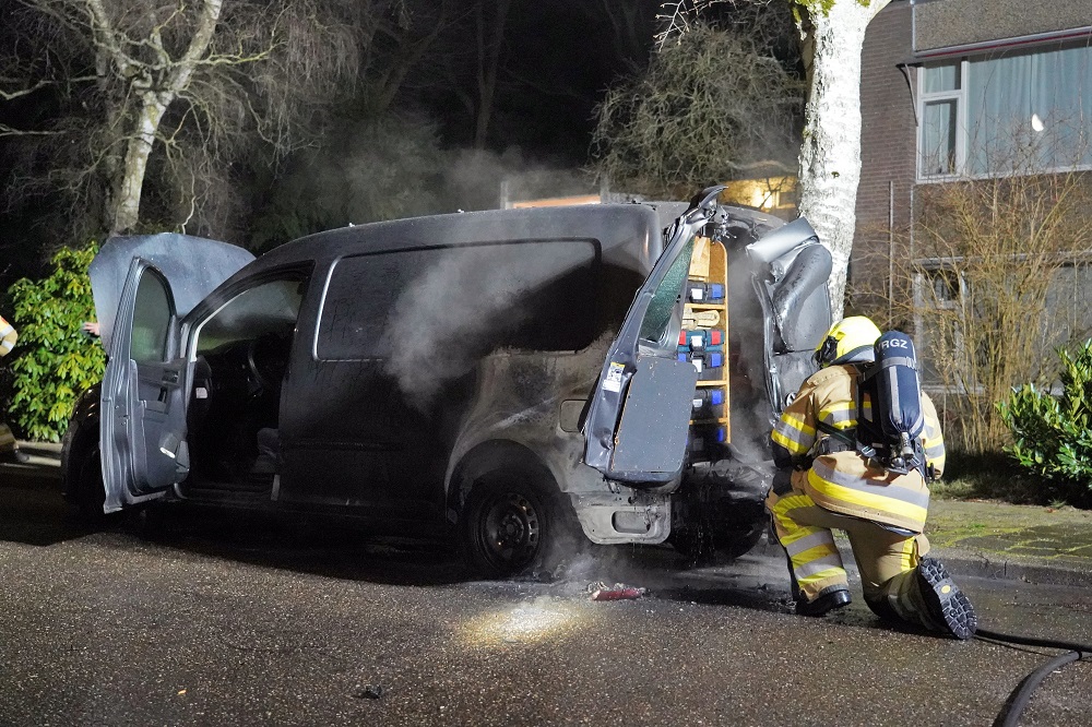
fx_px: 1304
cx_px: 546
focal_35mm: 43
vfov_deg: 31.2
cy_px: 364
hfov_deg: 45.4
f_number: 4
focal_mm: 43
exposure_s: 1/100
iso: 12800
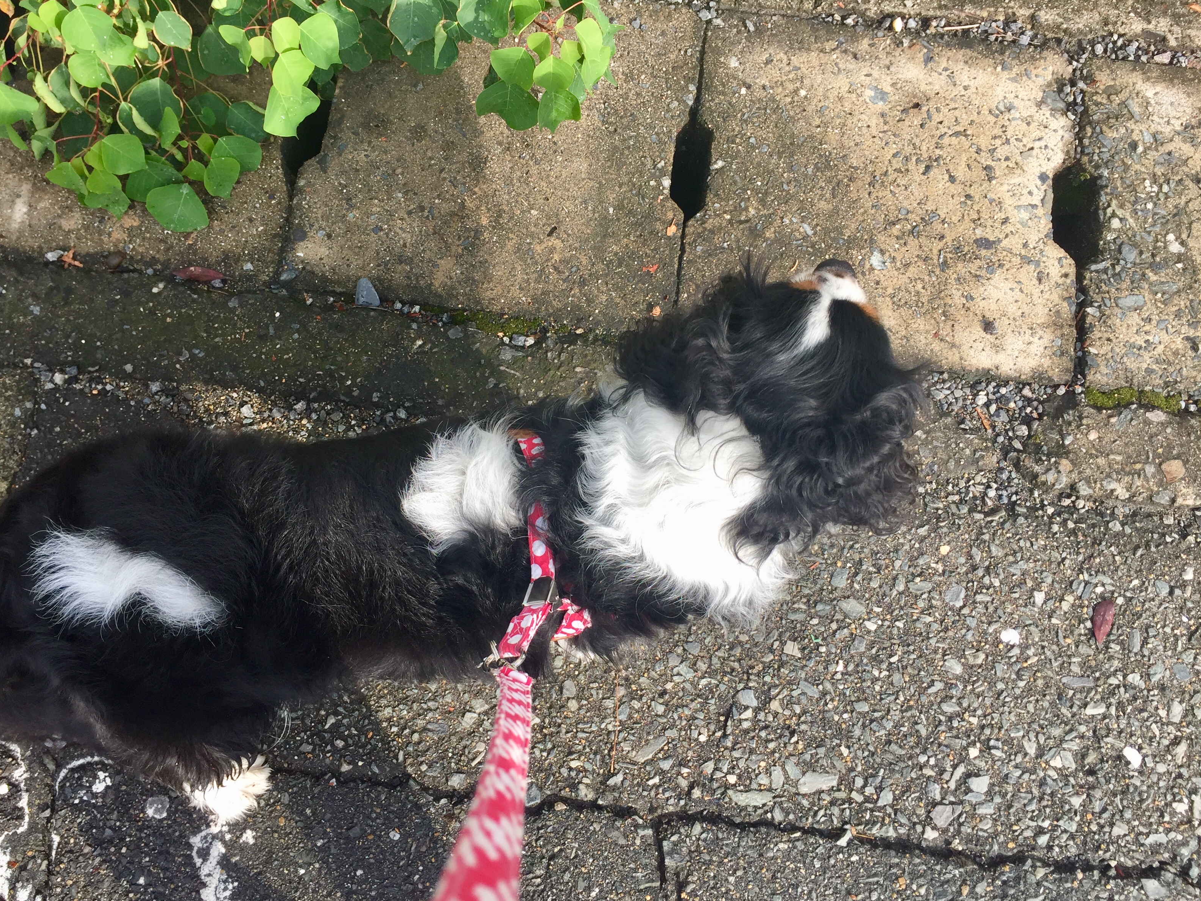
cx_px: 584
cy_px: 456
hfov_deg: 60.0
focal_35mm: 30
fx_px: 1041
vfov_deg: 46.8
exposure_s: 1/732
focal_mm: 4.15
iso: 32
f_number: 2.2
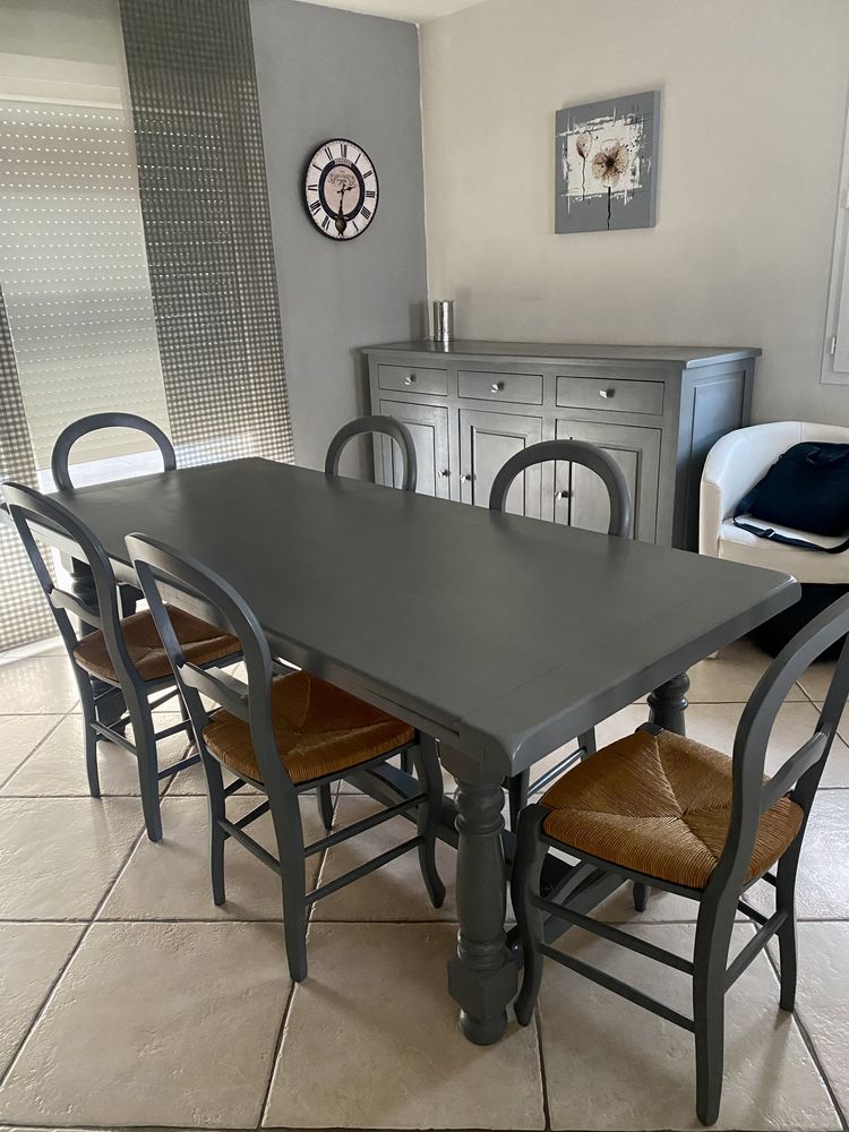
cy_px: 566
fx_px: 850
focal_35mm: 26
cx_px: 424
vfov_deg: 67.3
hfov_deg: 53.1
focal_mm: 4.25
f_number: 1.8
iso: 640
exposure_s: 1/38
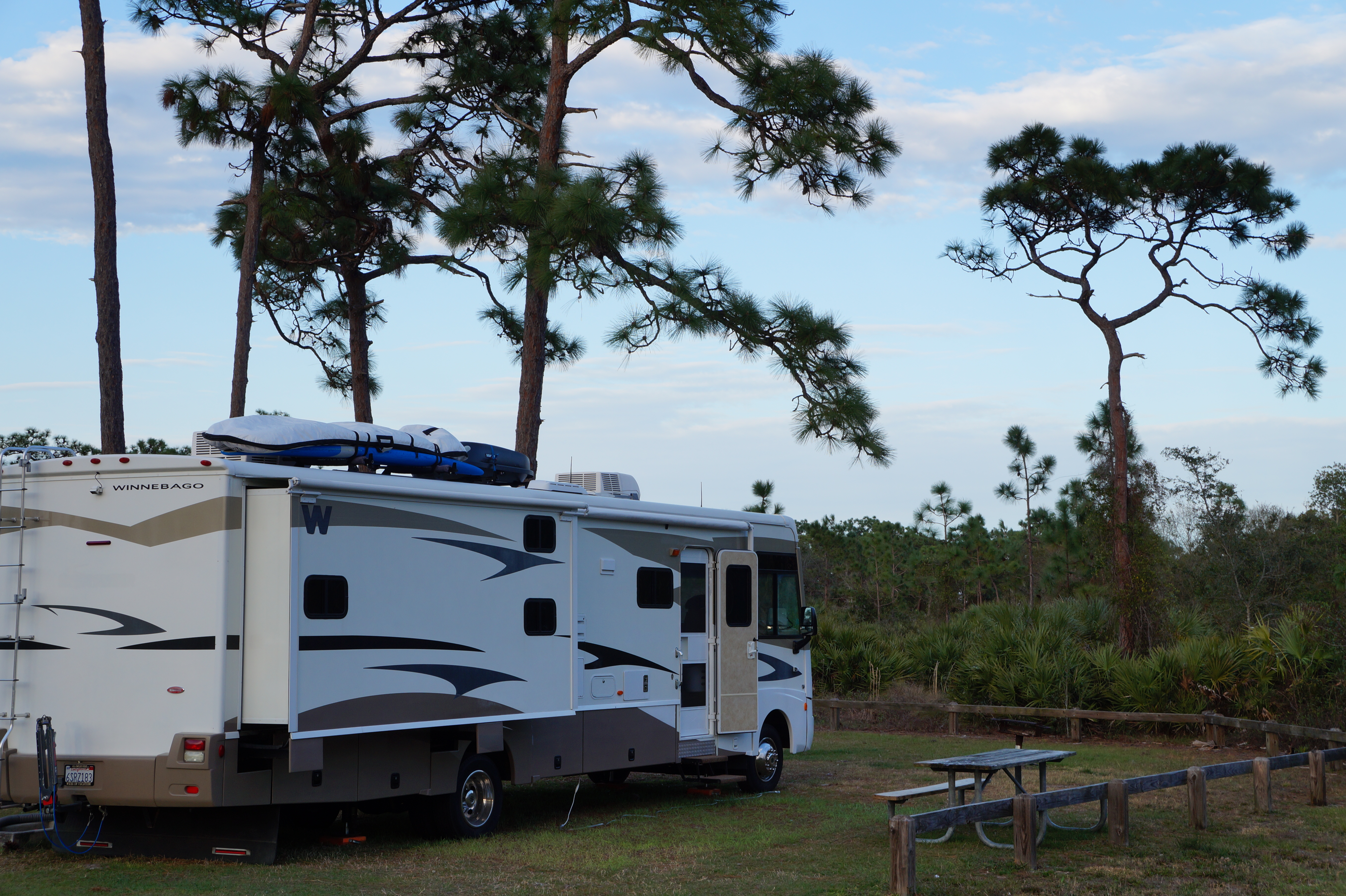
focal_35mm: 52
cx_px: 673
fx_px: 1962
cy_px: 448
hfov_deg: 37.9
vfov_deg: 25.7
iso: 100
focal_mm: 35
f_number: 9
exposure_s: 1/80
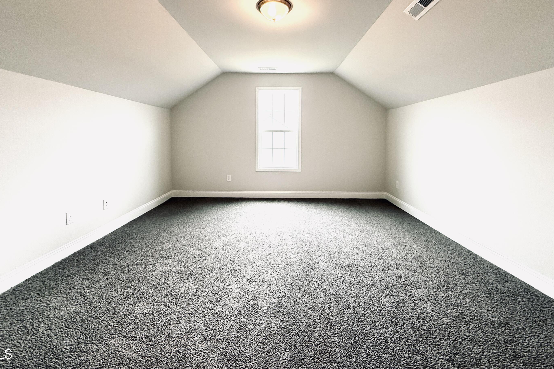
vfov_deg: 72.9
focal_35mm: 16
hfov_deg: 96.7
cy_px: 147
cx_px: 280
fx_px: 246
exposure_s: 1/120
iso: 160
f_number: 2.2
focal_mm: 2.22
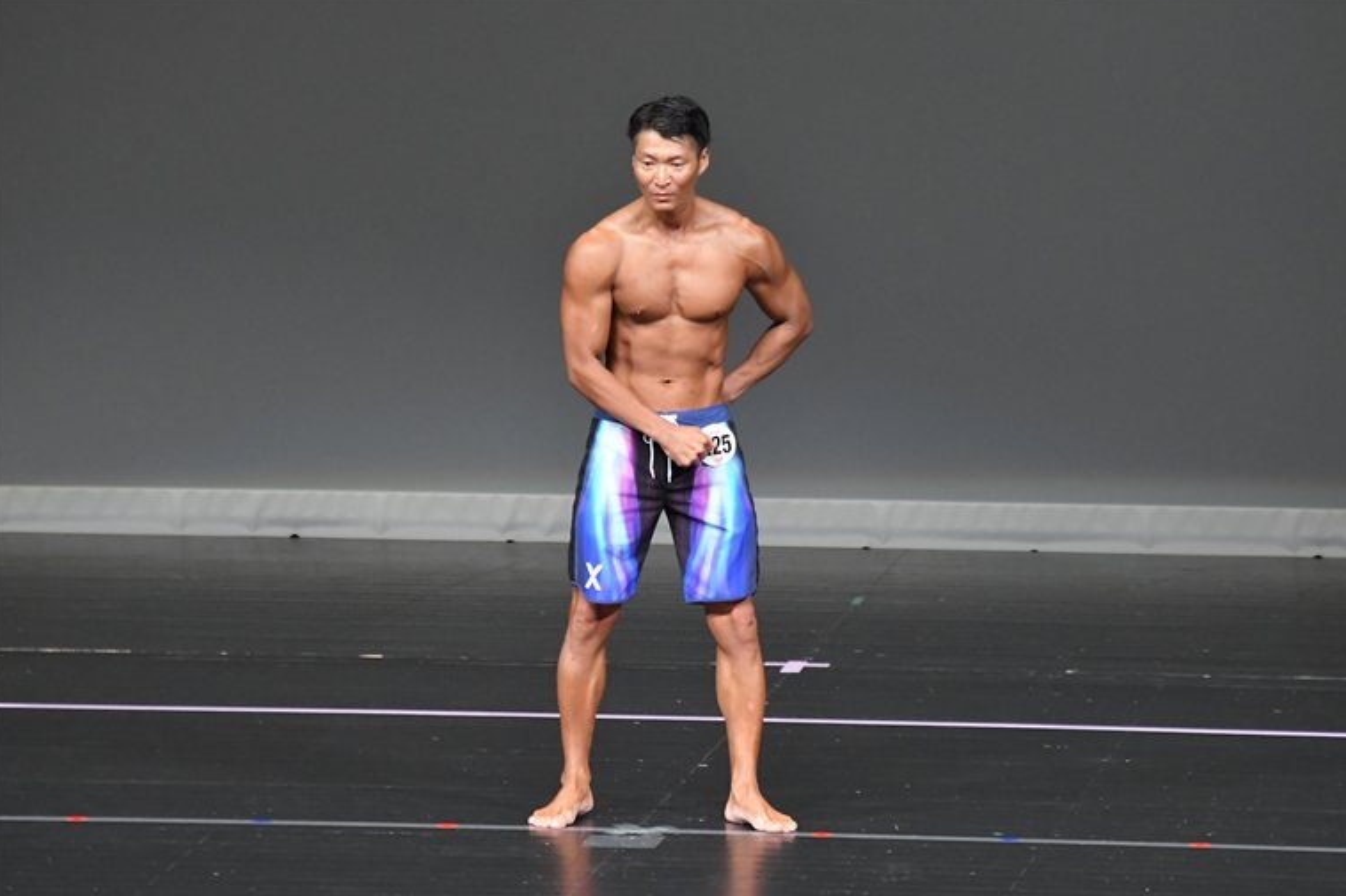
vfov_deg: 4.3
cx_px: 677
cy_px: 449
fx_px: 12036
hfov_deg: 6.4
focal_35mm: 322
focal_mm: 210
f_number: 5.6
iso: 5000
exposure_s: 1/400
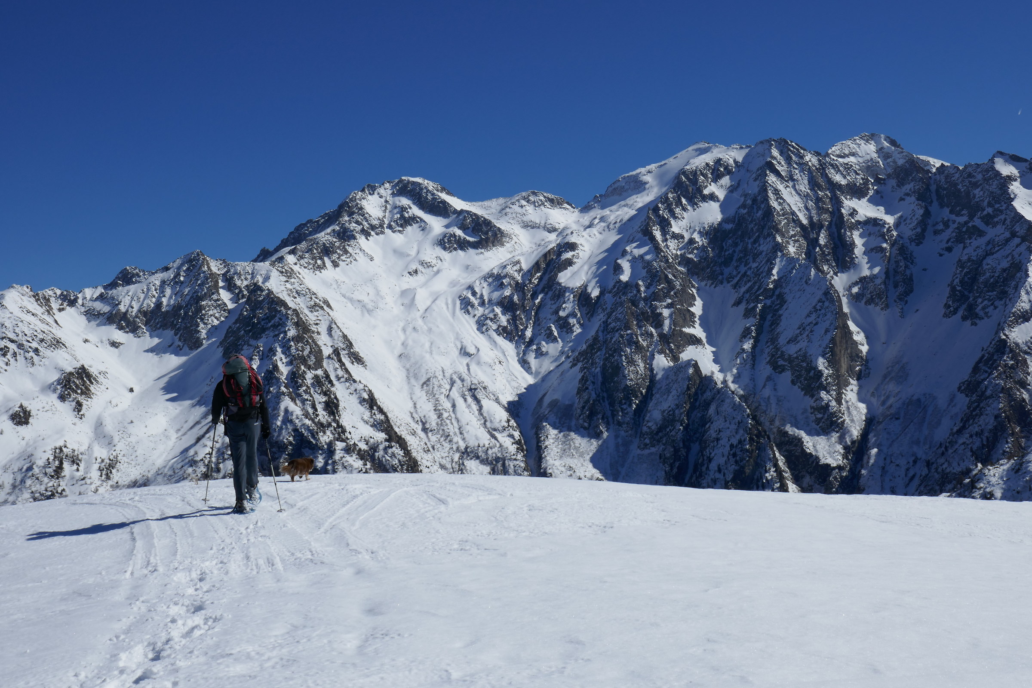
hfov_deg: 44.5
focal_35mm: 44
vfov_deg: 30.5
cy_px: 344
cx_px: 516
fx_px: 1261
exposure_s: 1/1300
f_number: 7.1
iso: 125
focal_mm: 15.9
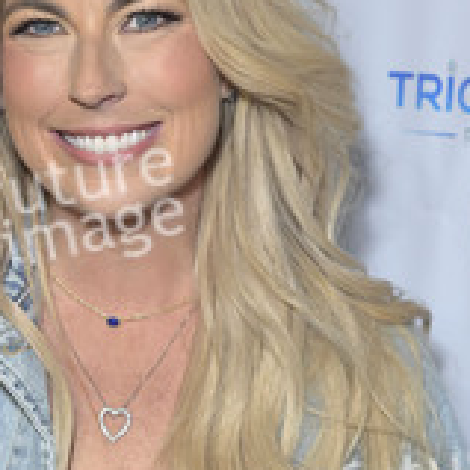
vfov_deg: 10.4
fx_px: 2565
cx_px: 120
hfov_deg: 10.4
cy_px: 367
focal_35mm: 167
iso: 1250
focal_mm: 78
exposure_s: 1/250
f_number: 6.3
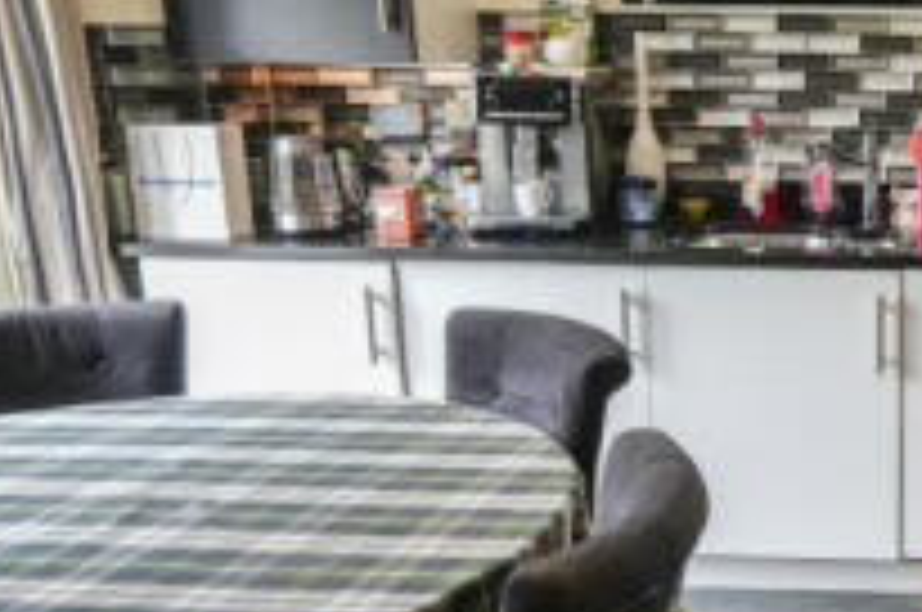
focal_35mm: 48
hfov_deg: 36.6
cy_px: 367
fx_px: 1227
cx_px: 942
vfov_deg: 27.9
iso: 2000
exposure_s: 1/160
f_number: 4
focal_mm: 10
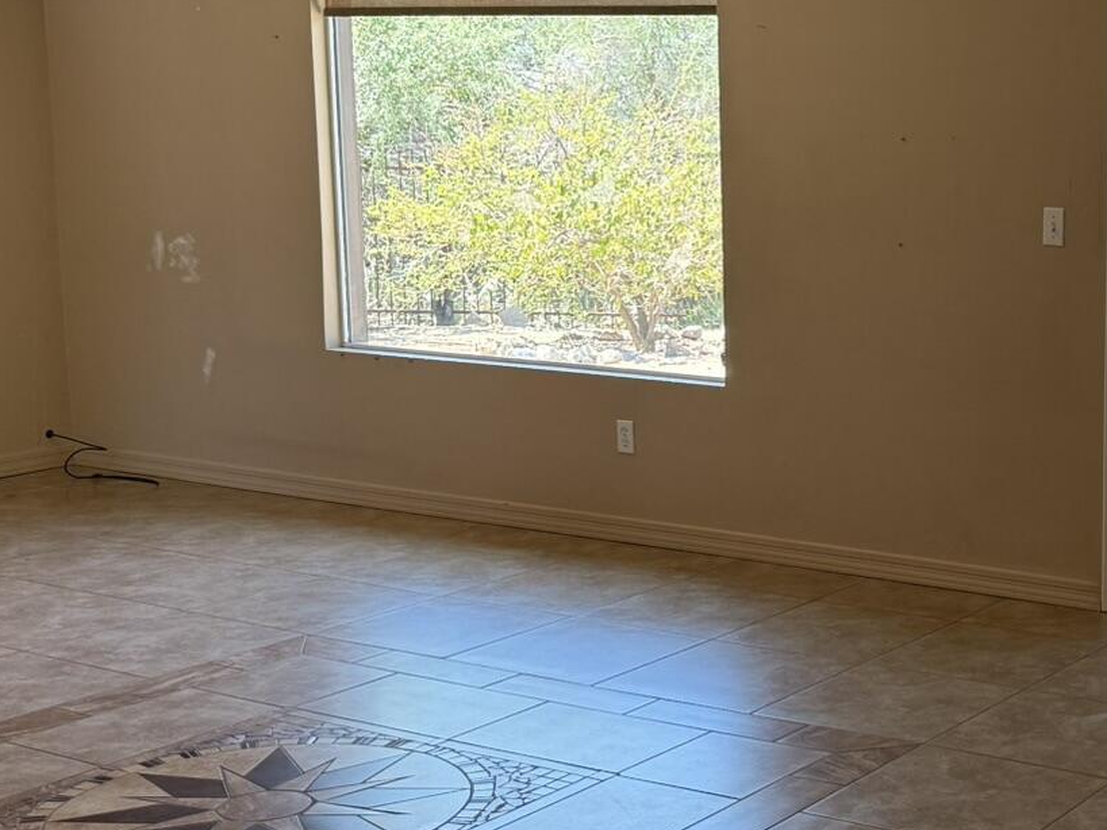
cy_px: 401
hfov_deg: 30.2
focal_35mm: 60
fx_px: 1918
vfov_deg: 24.4
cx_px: 1076
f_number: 1.78
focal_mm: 6.76
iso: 160
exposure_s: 1/140
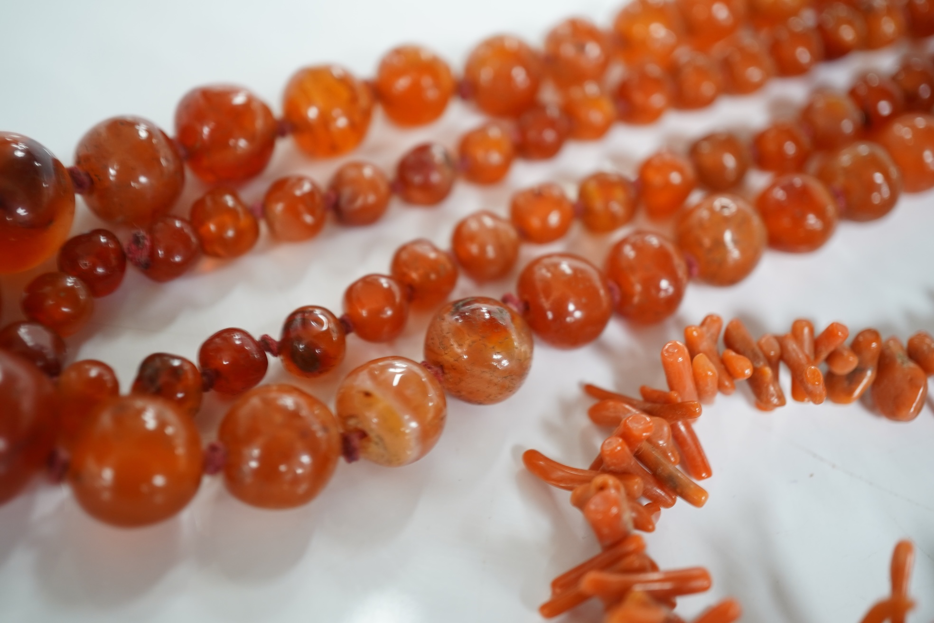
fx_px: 1167
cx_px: 467
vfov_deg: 29.9
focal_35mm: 45
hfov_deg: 43.6
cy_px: 312
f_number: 5
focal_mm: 30
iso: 500
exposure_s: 1/20
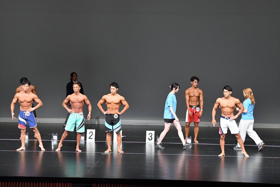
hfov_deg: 13.7
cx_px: 140
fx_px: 1166
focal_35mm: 150
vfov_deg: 9.1
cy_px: 94
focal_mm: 100
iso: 5000
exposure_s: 1/400
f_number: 5.6
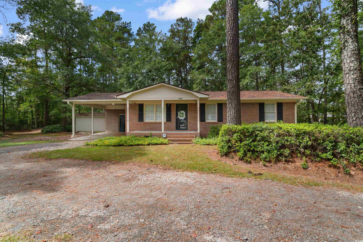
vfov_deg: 77.3
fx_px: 151
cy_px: 121
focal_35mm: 15
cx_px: 182
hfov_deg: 100.4
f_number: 7.1
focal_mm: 10
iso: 100
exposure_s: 1/200
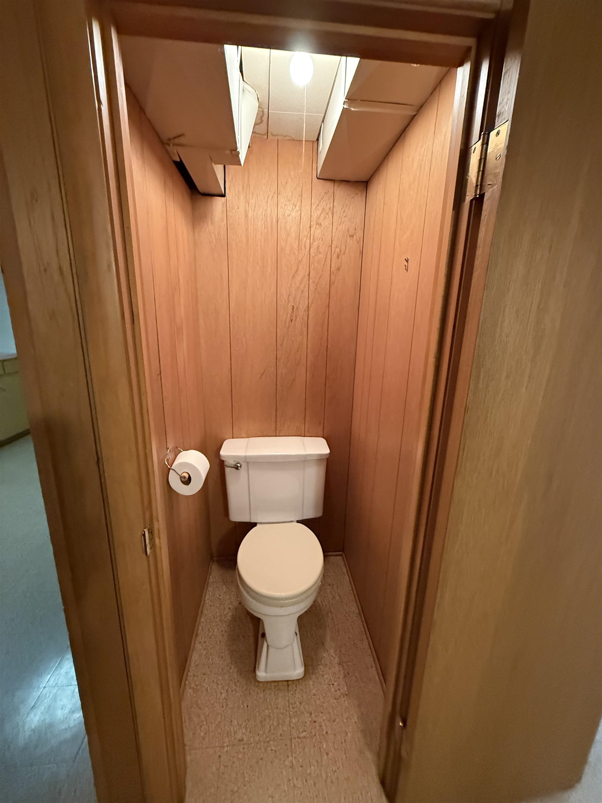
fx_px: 325
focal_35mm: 14
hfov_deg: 85.7
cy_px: 402
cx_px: 301
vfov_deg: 102.1
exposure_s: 1/60
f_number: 2.2
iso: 640
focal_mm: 2.22
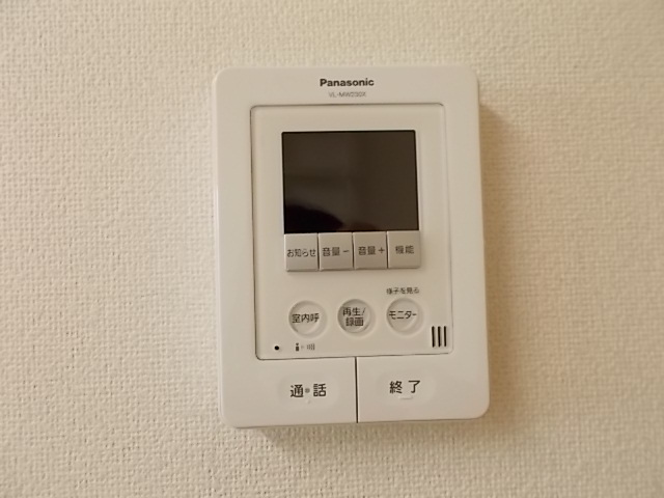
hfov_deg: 67.3
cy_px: 249
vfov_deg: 53.1
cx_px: 332
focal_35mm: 26
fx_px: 499
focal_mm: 4.6
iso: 200
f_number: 3.2
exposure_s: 1/25
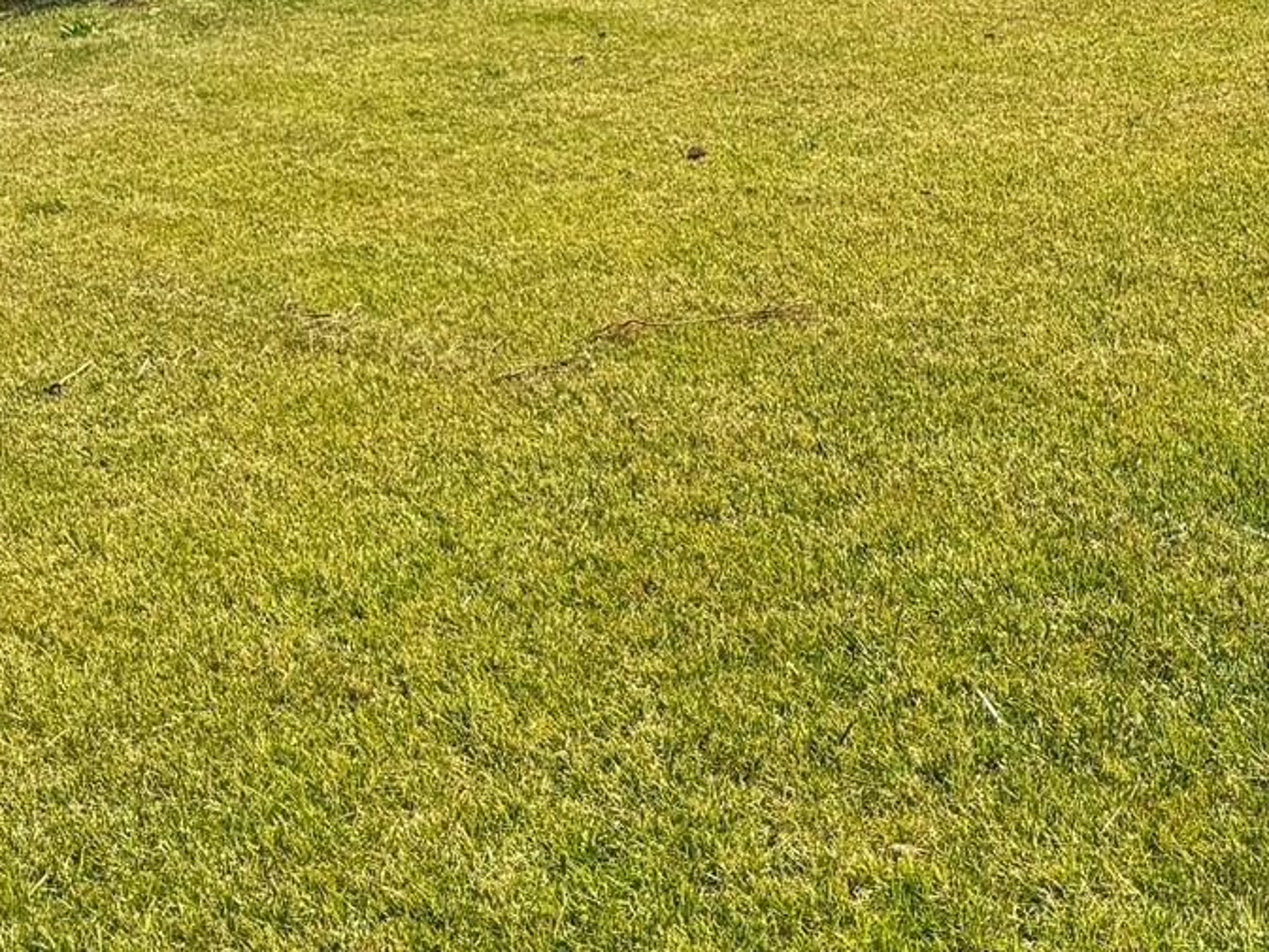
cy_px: 49
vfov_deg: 19.7
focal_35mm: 73
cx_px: 1520
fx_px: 2677
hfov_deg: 24.2
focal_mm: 6.76
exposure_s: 1/2415
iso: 80
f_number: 1.78
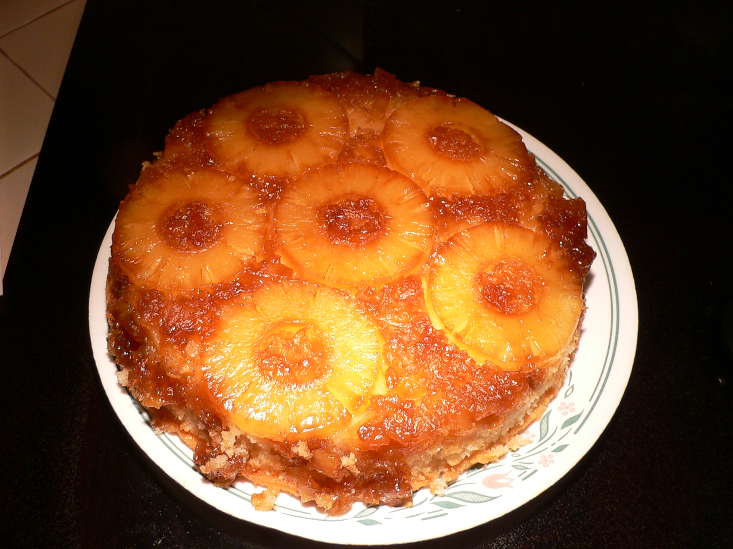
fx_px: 805
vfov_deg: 37.7
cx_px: 366
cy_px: 271
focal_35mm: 38
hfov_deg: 49.0
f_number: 2.8
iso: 100
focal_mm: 4.9
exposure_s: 1/60
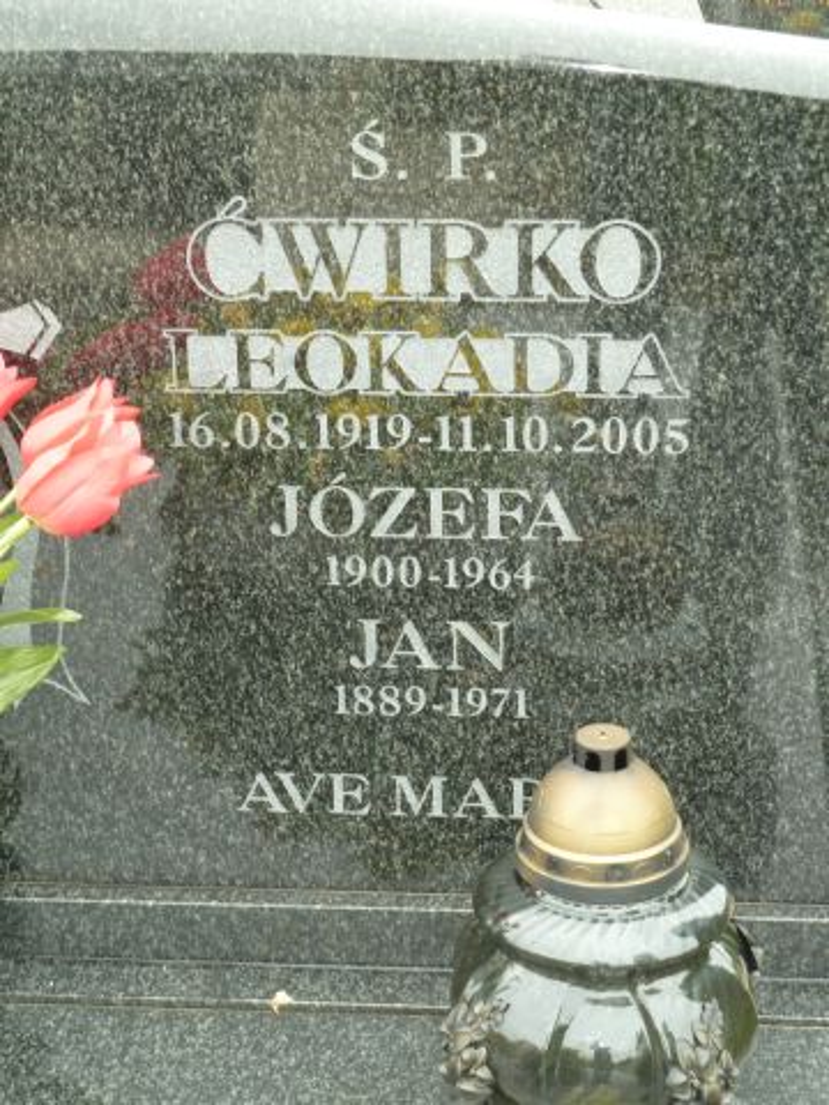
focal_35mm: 83
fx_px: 2650
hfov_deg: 17.8
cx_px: 414
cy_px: 552
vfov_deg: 23.6
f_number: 4.2
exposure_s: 1/40
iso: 125
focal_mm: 13.7
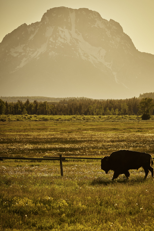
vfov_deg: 11.9
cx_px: 95
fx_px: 1110
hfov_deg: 7.9
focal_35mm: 173
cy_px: 125
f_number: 5
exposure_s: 1/250
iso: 100
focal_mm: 140
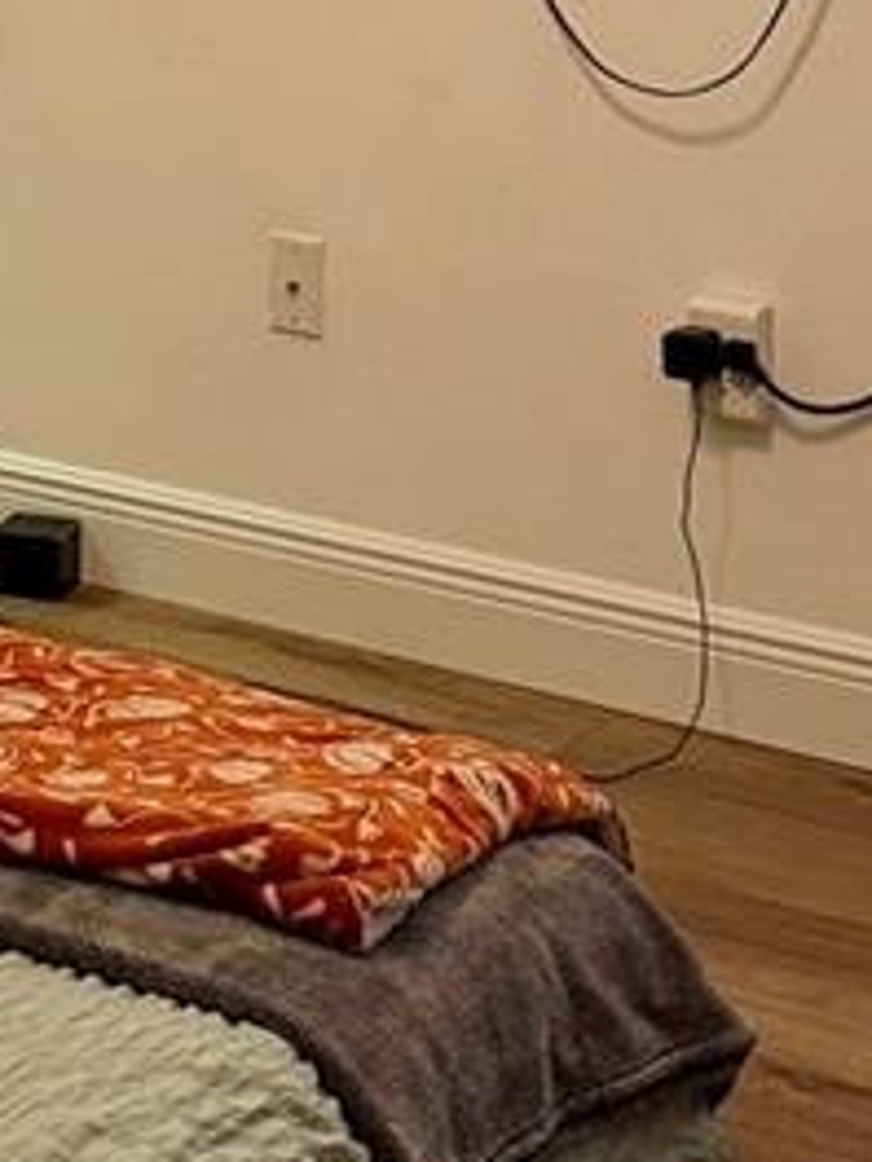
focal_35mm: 109
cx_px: -233
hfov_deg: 13.2
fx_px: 3661
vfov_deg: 17.1
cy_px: -286
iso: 320
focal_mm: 6.76
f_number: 1.78
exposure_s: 1/60
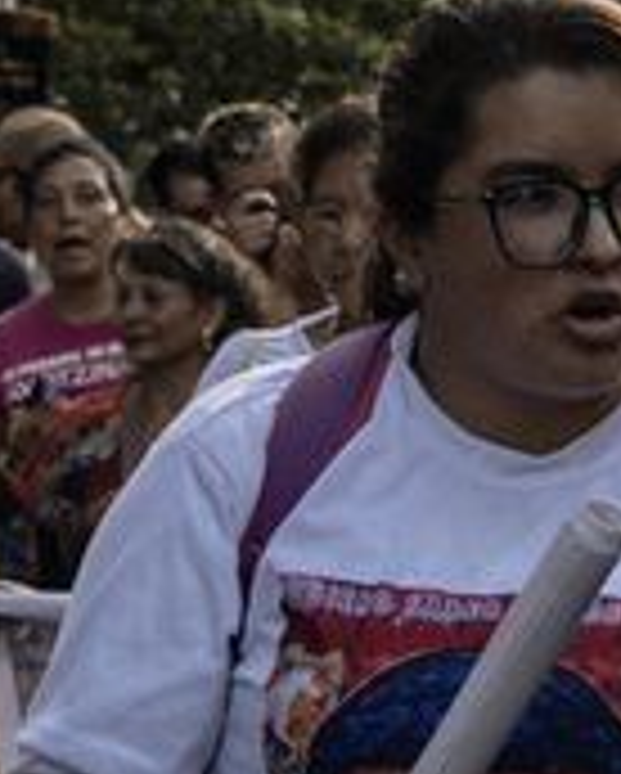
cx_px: 1602
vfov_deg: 10.1
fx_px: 4357
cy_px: 598
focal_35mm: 190
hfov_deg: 7.5
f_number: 5.6
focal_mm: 29
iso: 500
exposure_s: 1/500
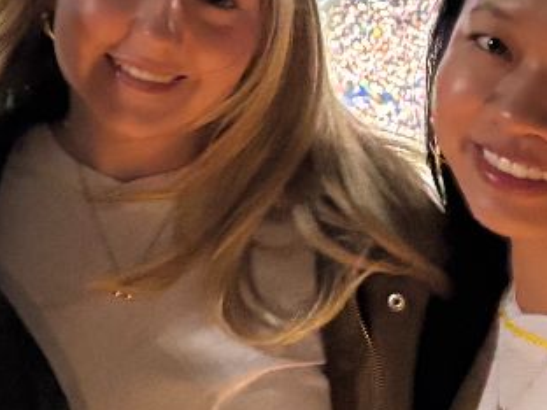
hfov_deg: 14.6
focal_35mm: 120
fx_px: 1896
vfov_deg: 11.8
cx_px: -398
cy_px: -193
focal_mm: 5.96
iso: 500
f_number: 1.6
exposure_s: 1/60
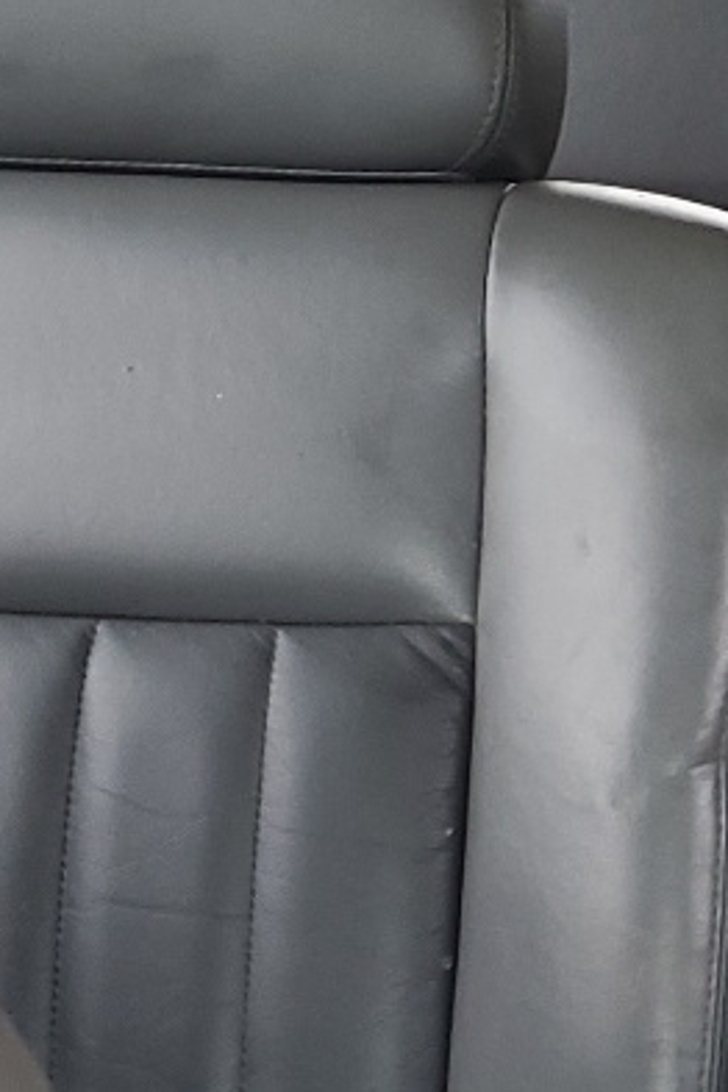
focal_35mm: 110
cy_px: 681
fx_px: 3336
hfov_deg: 11.8
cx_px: 1139
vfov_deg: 18.6
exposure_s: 1/60.2
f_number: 1.5
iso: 62
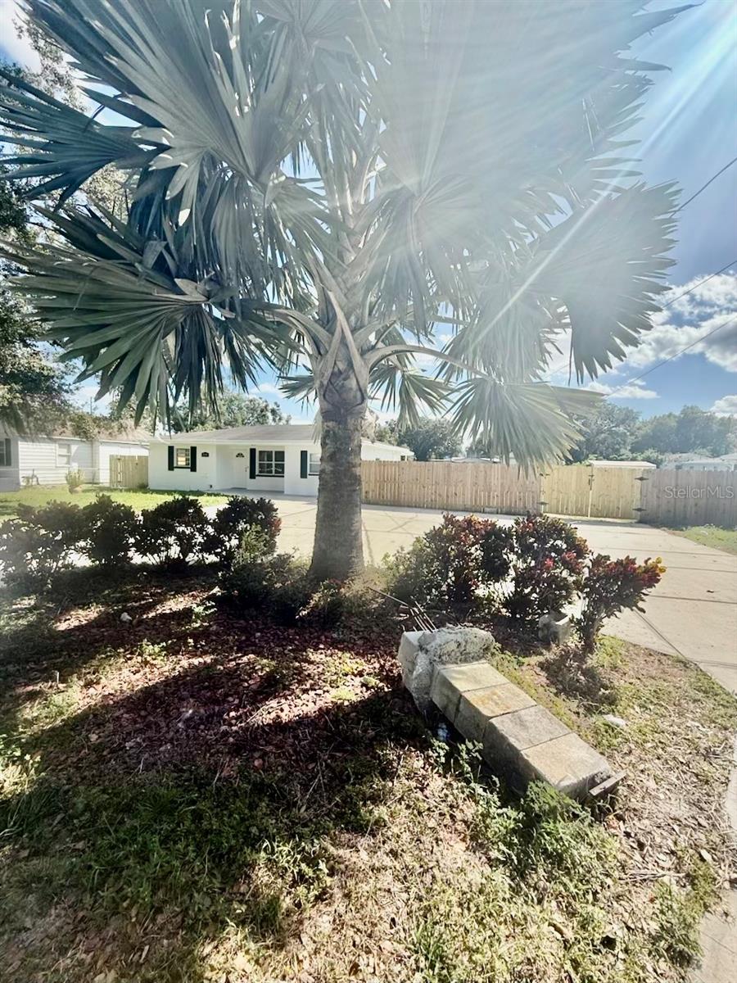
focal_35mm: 14
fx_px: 397
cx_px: 368
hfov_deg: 85.7
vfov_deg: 102.1
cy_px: 492
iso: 50
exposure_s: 1/1189
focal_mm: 2.22
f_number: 2.2
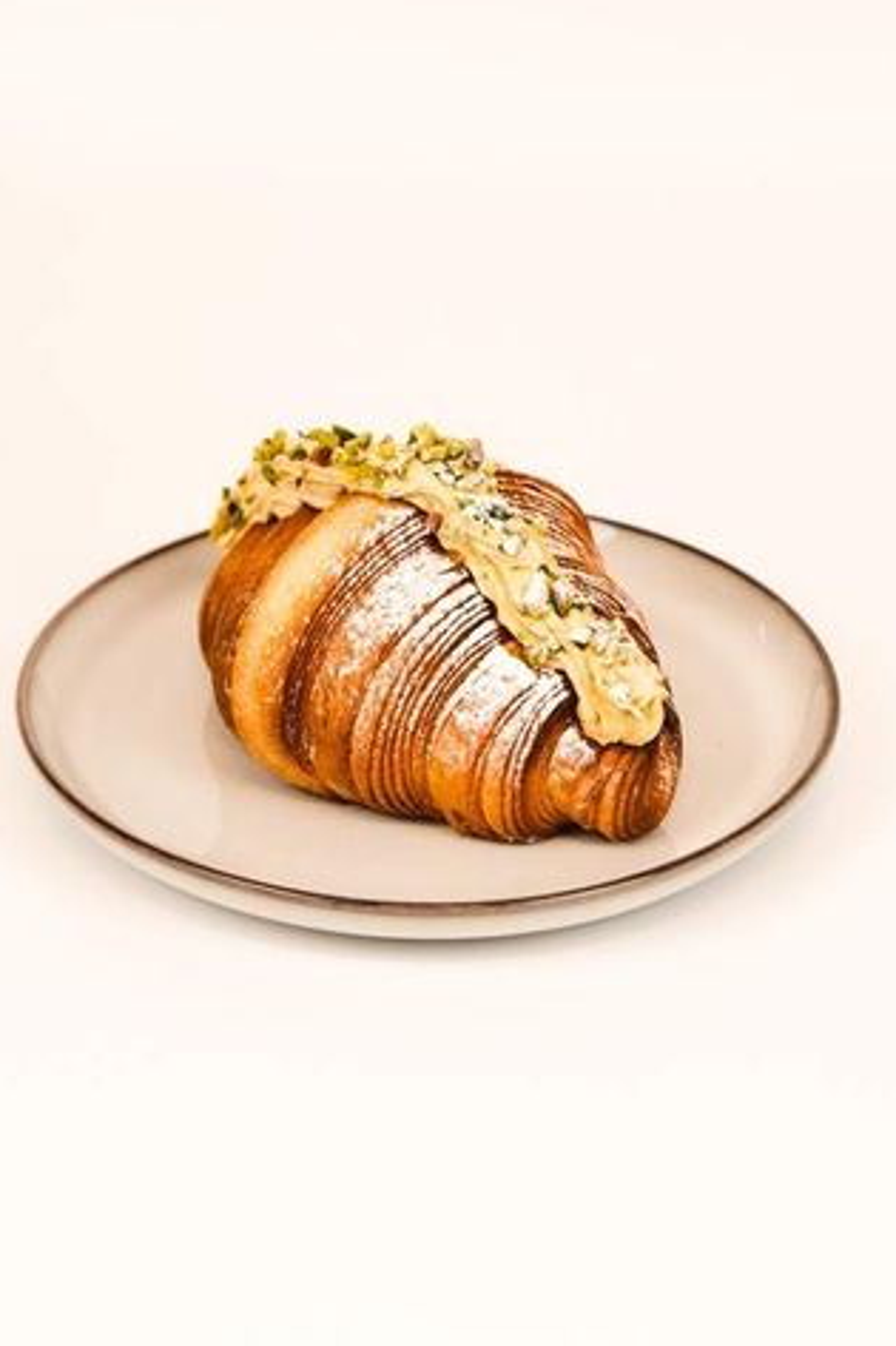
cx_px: 449
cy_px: 666
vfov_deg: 29.7
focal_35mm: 68
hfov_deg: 20.0
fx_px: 2540
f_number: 4.5
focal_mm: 44.4
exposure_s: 1/250
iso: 800
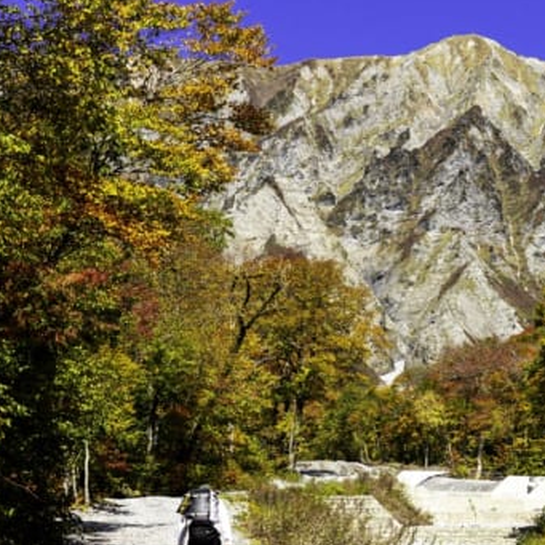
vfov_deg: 13.0
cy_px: 276
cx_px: 523
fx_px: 2387
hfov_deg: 12.9
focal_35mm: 134
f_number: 11
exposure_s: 1/400
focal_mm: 79
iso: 200
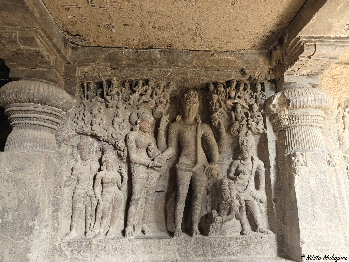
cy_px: 131
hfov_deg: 71.6
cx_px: 174
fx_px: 242
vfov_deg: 56.8
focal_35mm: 24
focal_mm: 5.59
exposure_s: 1/50
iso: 200
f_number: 1.8
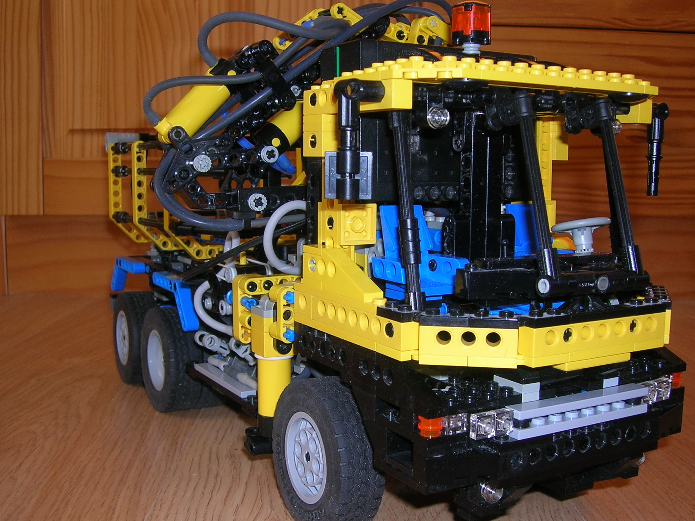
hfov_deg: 45.8
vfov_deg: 35.1
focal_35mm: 41
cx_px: 324
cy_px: 269
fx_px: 823
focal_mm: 5.7
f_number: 2.9
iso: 50
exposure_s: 1/60.1
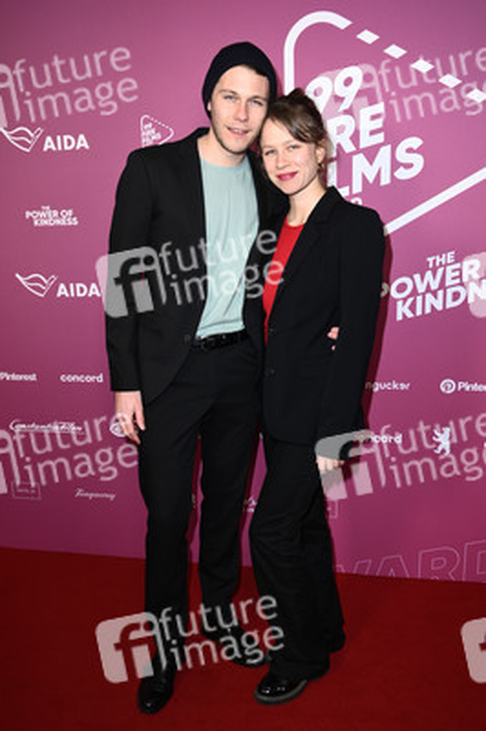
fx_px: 649
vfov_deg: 58.8
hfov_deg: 41.0
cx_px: 243
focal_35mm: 32
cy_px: 366
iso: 640
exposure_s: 1/250
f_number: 5.6
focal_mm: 32
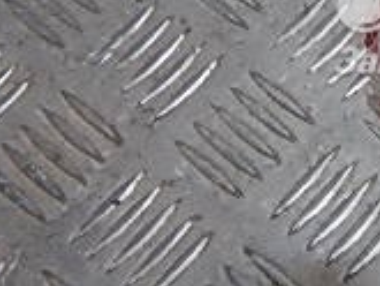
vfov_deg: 15.6
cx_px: 599
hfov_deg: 18.3
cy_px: -5
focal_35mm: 93
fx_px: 1022
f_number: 2.8
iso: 400
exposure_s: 1/80
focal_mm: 4.3
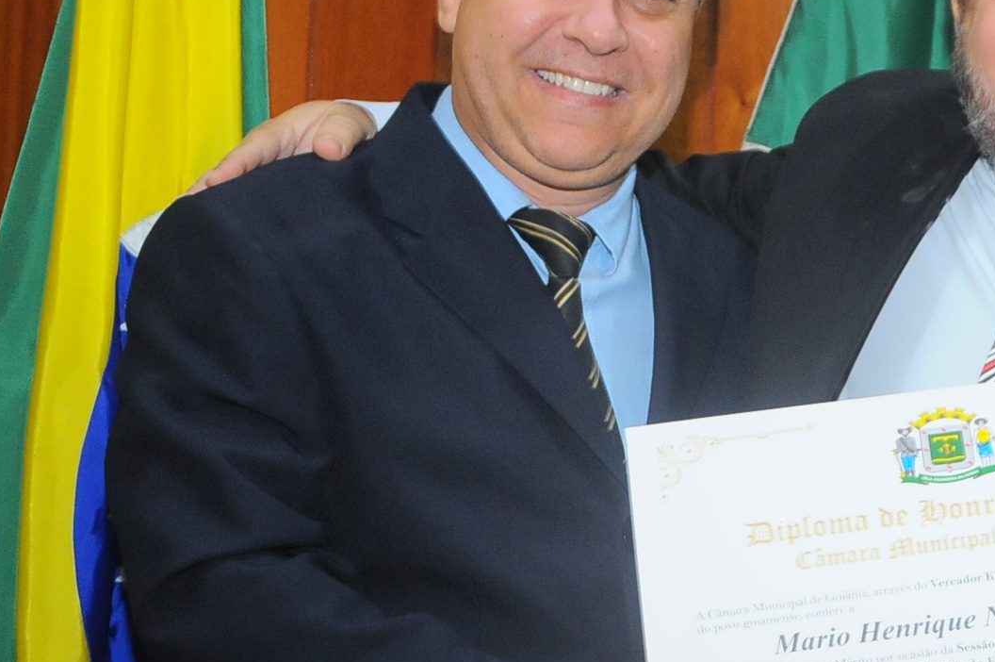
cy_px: 343
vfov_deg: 10.0
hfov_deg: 14.8
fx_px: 3783
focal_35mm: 137
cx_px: 946
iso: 1250
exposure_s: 1/60
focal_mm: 45
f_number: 5
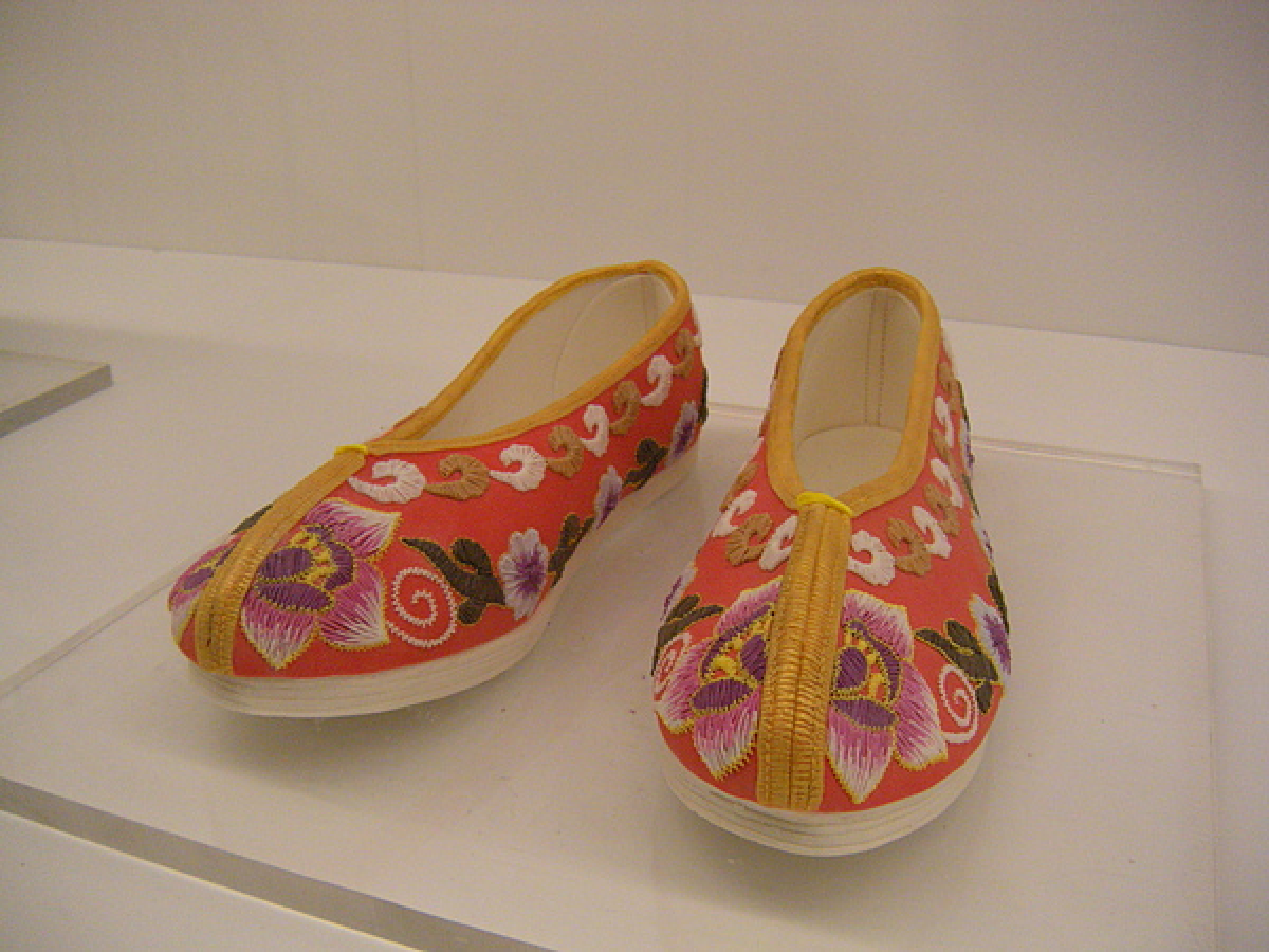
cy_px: 476
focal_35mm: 35
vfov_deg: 40.7
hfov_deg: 52.6
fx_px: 1283
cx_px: 634
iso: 285
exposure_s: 1/125
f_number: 3.8
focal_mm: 5.9
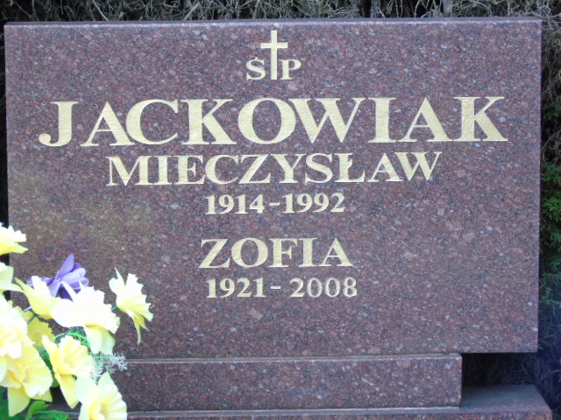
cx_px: 280
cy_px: 210
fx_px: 2301
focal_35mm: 142
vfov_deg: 10.4
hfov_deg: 13.9
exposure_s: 1/100
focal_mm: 25
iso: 400
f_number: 4.7
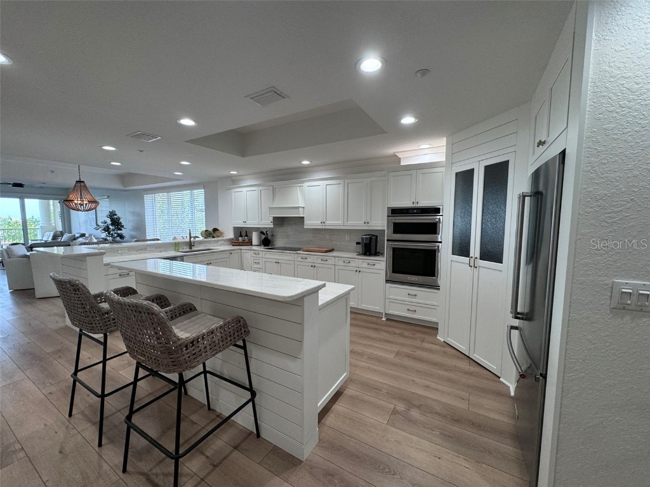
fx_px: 263
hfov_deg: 102.1
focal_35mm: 14
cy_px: 244
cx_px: 325
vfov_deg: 85.7
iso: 125
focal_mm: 2.22
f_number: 2.2
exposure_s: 1/120
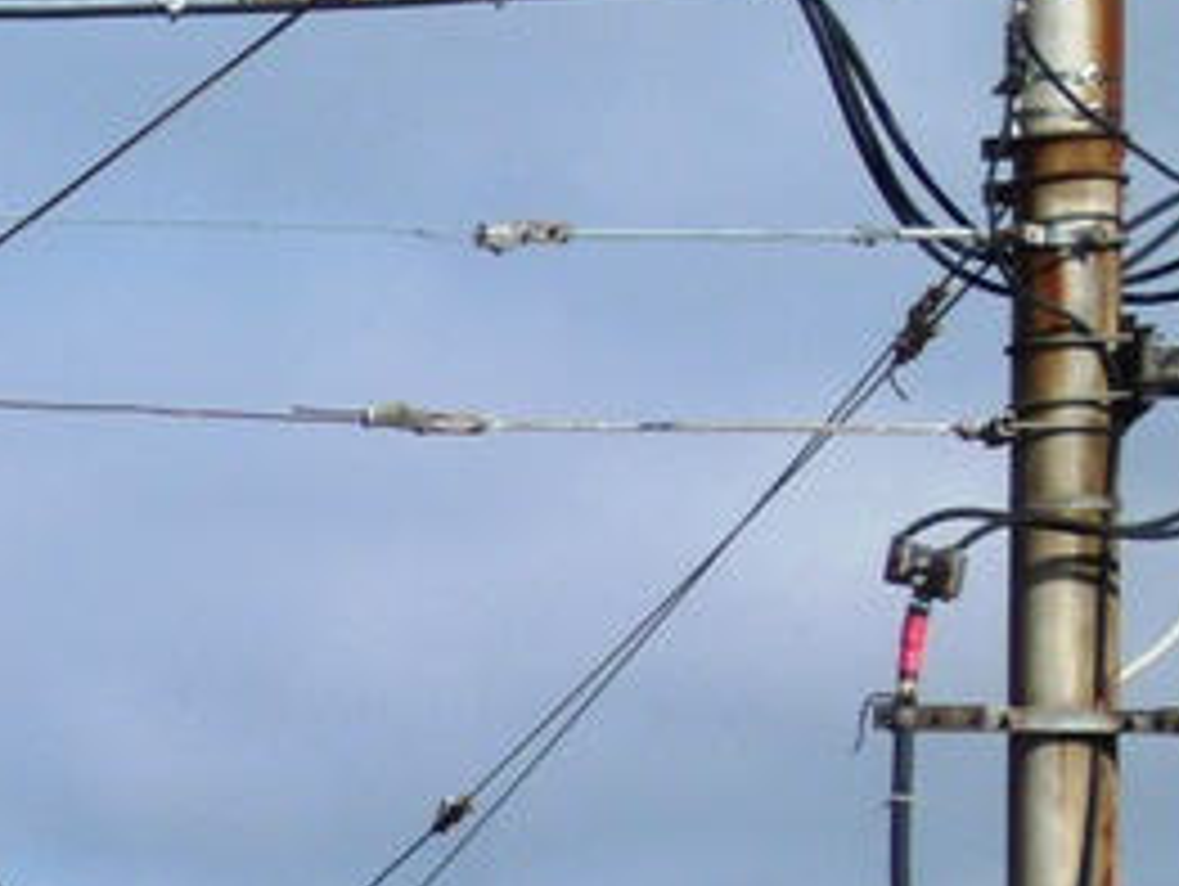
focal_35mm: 449
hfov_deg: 4.4
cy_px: 1372
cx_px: -981
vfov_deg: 3.3
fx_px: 15307
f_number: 4
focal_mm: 20.7
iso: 100
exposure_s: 1/1000
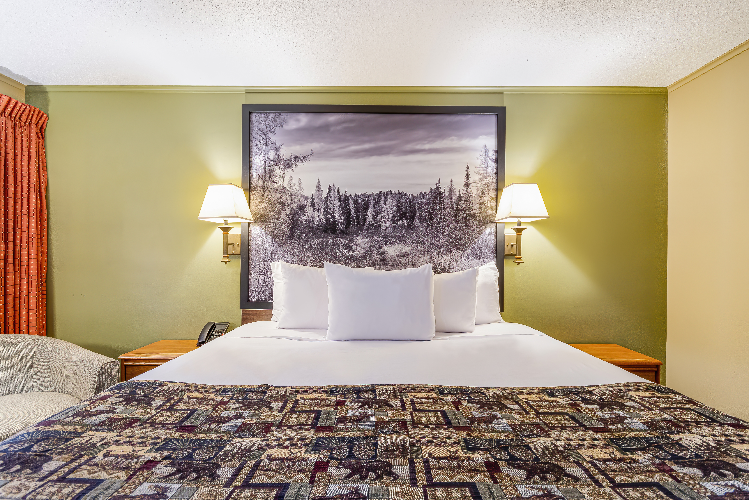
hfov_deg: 92.4
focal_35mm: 17
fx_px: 359
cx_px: 374
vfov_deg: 69.7
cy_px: 250
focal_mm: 11.5
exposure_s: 1/1.25
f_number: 9
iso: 400
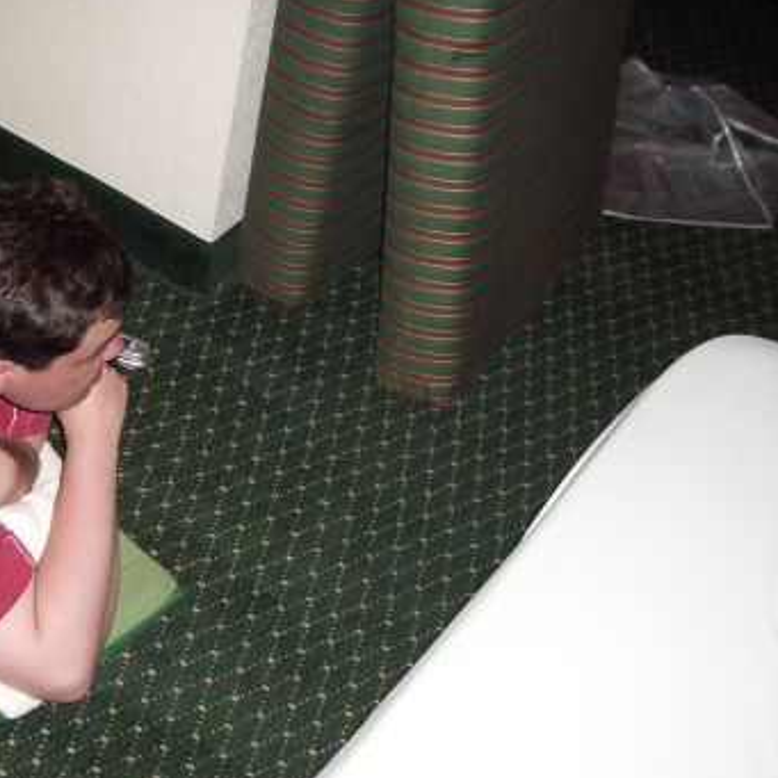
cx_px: 50
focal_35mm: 58
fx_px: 1475
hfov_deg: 28.2
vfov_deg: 29.5
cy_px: 447
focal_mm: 5.8
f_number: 2.6
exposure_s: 1/60
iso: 200
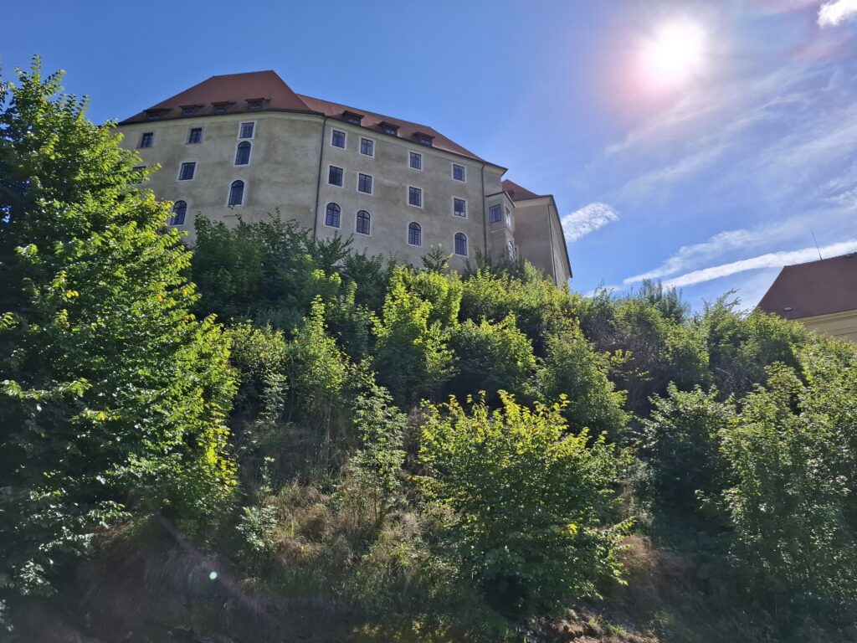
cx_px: 428
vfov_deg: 58.9
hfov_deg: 73.9
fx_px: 569
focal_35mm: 23
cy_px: 322
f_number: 1.8
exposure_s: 1/2358
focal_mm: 5.54
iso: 50
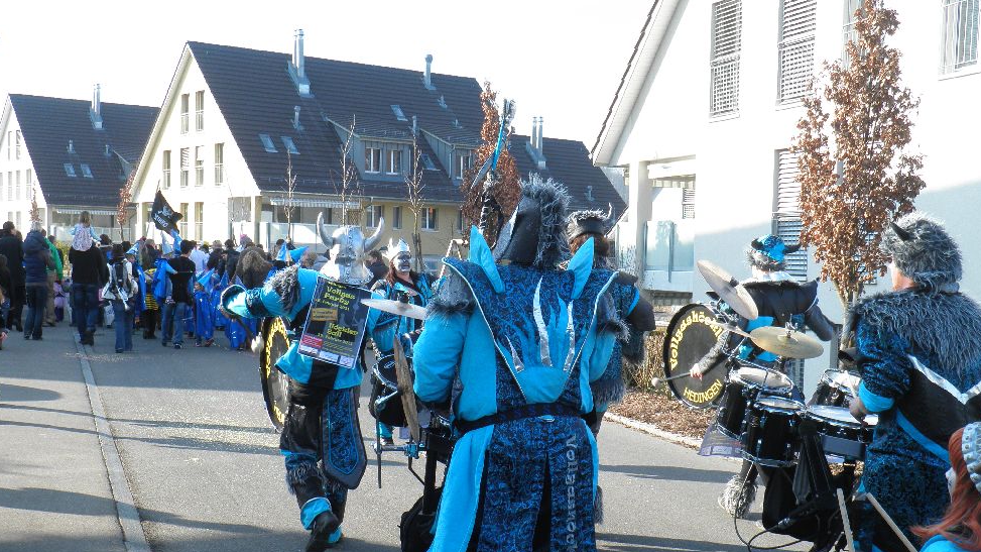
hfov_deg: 43.7
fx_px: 1222
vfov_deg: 25.4
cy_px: 331
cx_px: 478
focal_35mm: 47
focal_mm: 7.3
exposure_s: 1/160
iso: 64
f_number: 3.9
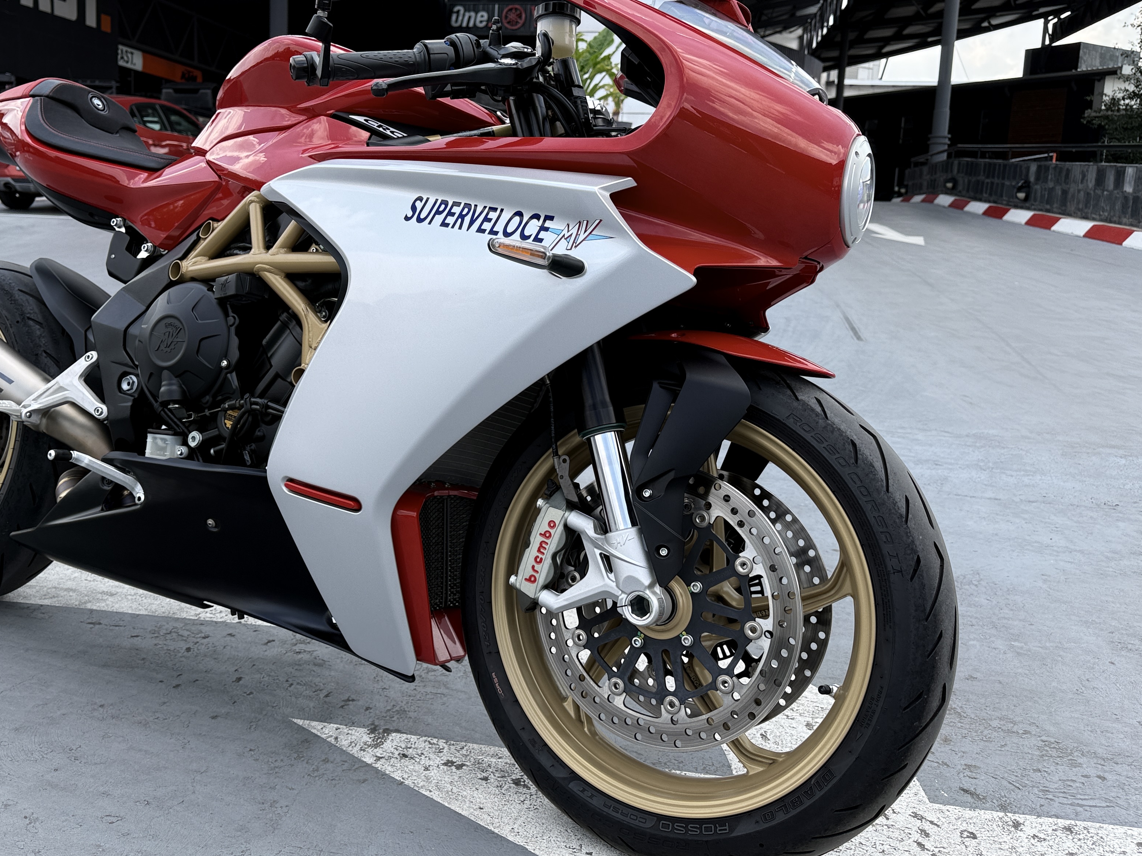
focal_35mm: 31
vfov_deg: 45.2
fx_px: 1023
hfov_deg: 58.0
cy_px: 352
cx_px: 472
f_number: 1.78
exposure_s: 1/1122
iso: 80
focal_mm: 6.76
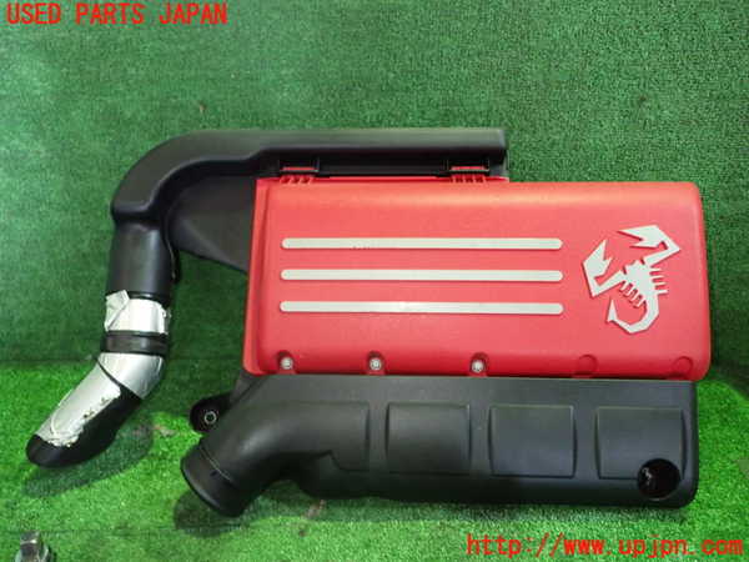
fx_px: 649
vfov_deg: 46.8
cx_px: 374
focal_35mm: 30
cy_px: 281
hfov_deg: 60.0
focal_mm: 5.4
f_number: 2.3
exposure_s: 1/30
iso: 800
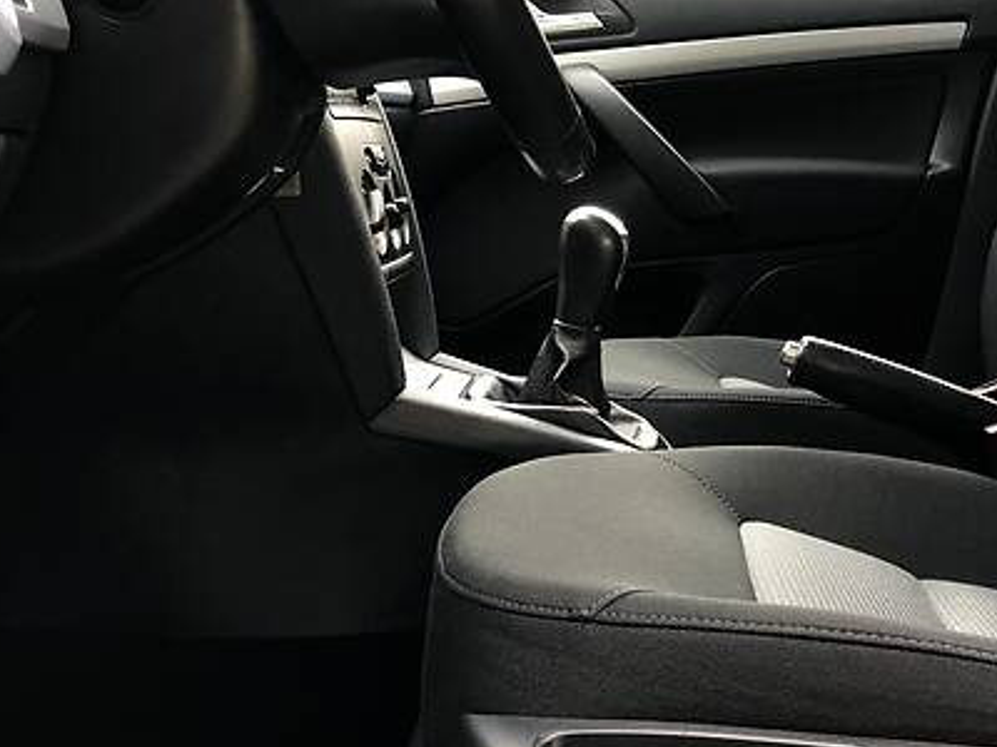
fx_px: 1613
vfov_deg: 25.9
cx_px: 598
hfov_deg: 34.2
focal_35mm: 56
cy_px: 523
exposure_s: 1/30
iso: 32
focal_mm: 4
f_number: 1.8
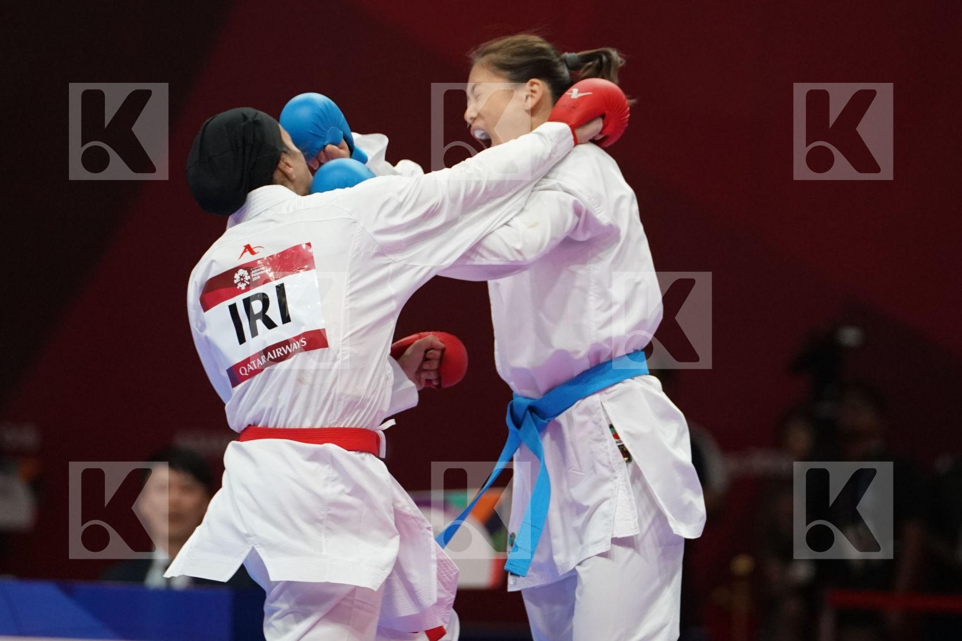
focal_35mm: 369
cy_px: 320
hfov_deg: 5.6
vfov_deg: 3.7
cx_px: 481
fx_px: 9860
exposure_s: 1/1000
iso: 3200
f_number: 4
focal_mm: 246
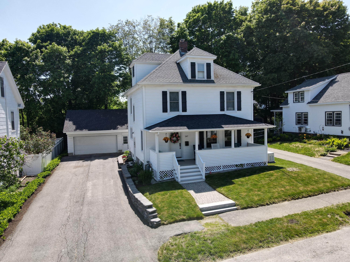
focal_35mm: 24
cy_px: 131
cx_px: 175
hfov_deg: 71.6
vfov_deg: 56.8
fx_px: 243
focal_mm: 4.5
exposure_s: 1/500
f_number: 2.8
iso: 100
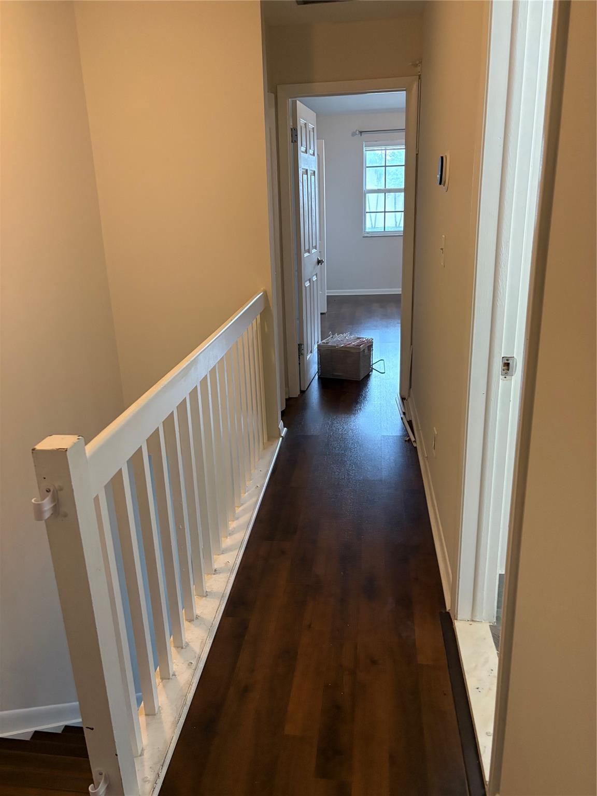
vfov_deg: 67.3
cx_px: 298
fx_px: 598
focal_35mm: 26
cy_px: 398
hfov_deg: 53.1
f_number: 1.6
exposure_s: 1/59
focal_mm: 5.96
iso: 320
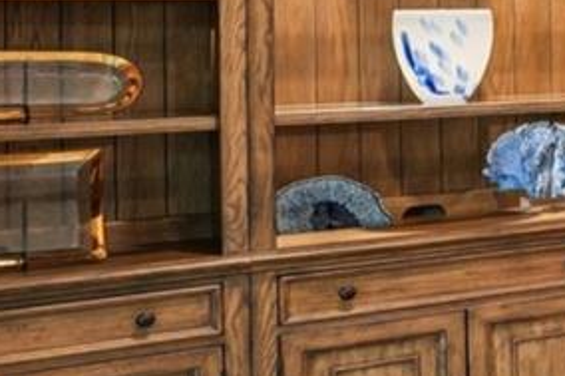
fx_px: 1239
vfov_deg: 17.0
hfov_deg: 14.3
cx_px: 1420
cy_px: 32
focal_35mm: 79
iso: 100
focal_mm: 14
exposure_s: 1/1.25
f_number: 9
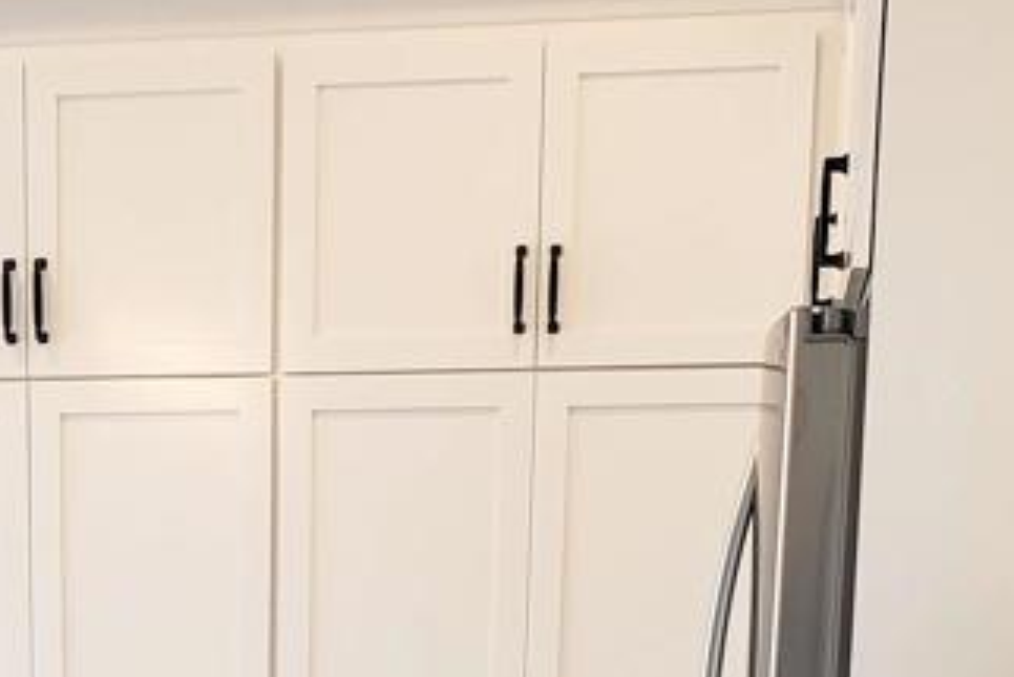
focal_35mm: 86
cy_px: 1130
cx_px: 186
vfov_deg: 14.4
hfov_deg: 23.3
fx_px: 2423
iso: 125
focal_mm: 4.3
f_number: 2.4
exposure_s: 1/60
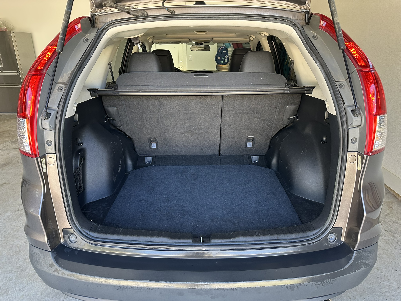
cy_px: 150
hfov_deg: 71.6
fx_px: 278
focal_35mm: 24
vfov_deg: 56.8
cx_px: 200
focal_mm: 6.86
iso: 160
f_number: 1.78
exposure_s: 1/120
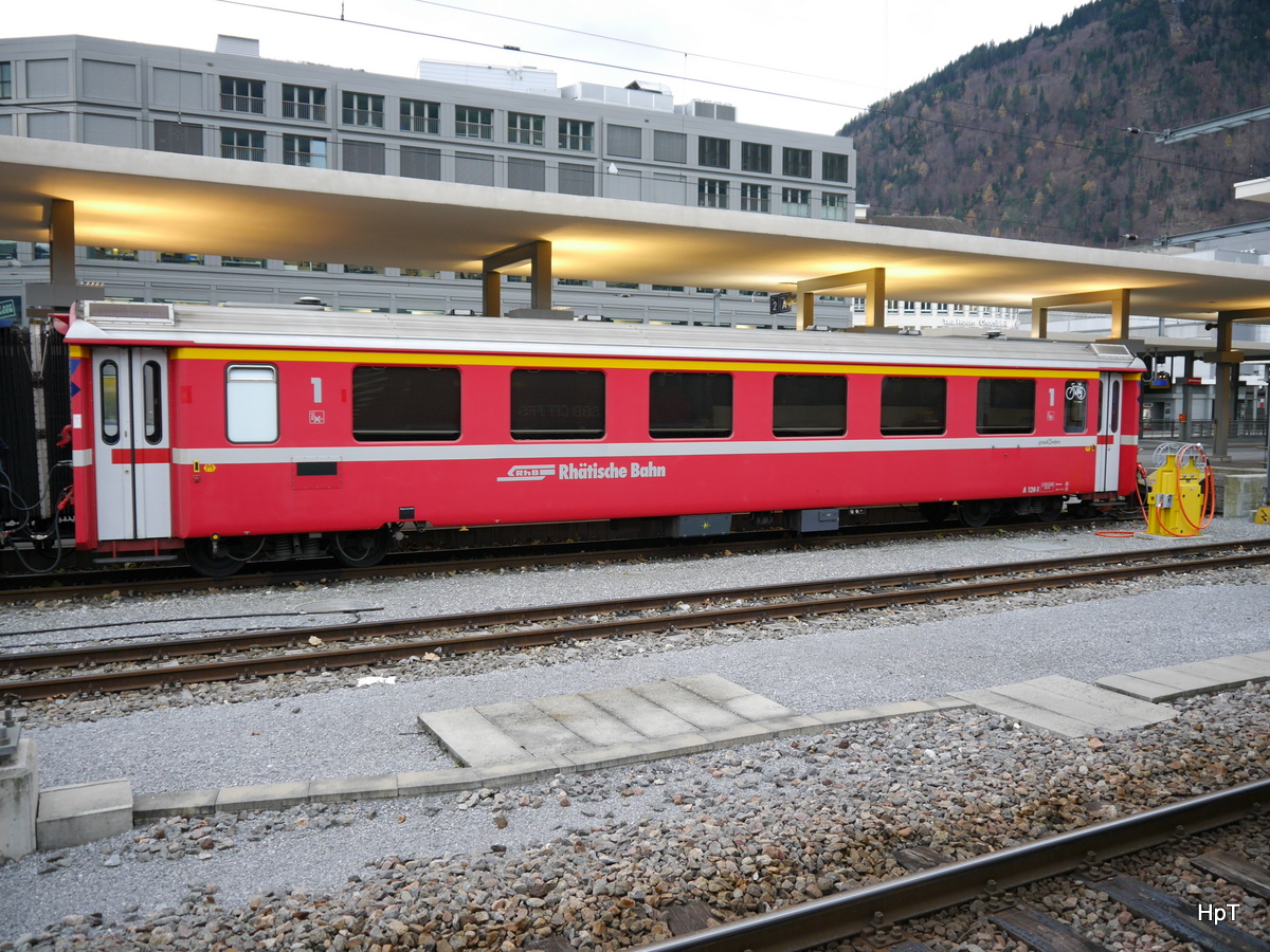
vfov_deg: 49.7
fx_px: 1027
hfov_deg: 63.4
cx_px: 635
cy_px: 476
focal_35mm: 28
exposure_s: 1/60
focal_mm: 14
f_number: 3.5
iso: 320
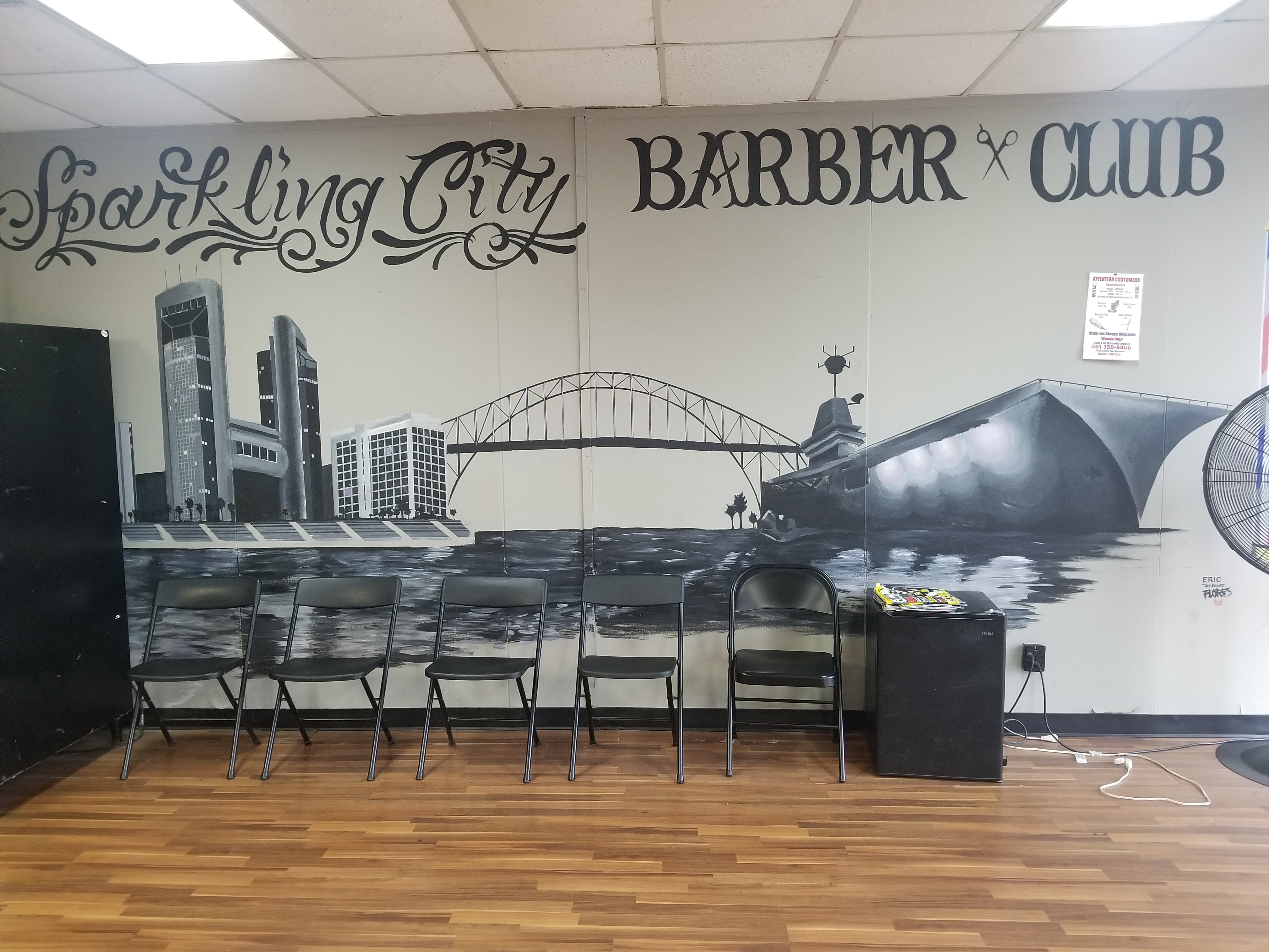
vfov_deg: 53.1
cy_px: 476
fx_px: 953
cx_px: 634
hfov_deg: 67.3
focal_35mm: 26
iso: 250
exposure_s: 1/24
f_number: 1.7
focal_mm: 4.25
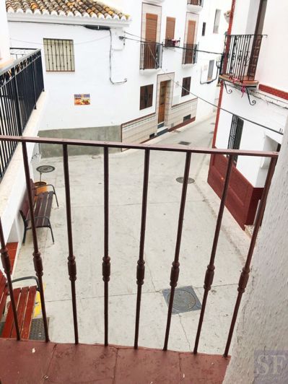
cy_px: 192
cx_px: 144
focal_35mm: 28
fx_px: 311
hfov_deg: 49.7
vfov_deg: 63.4
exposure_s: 1/249
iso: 20
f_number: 1.8
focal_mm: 3.99
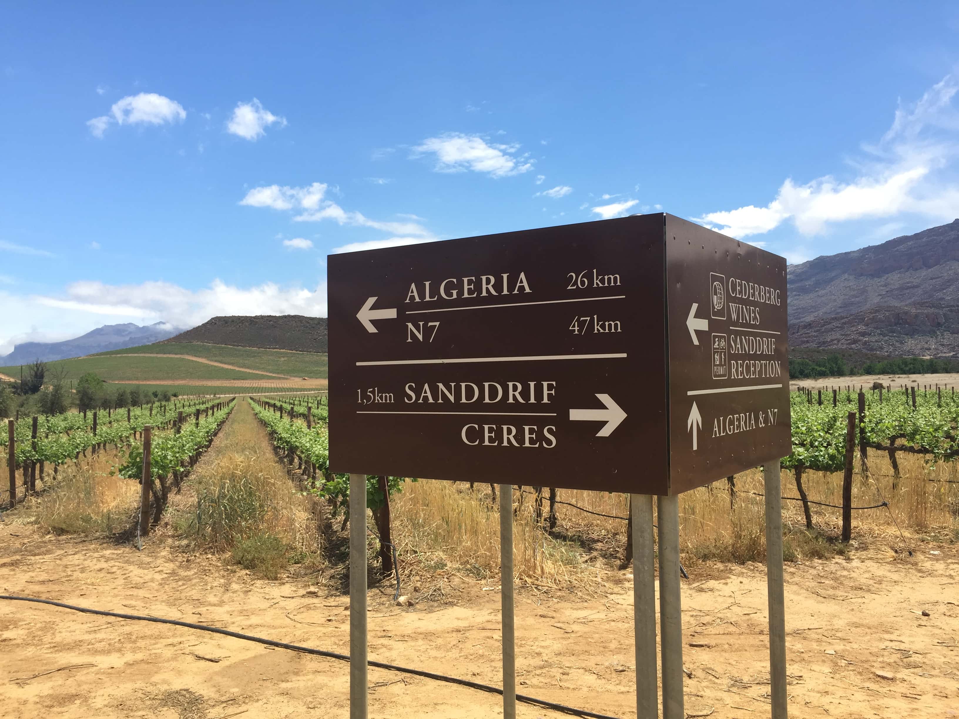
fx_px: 803
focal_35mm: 29
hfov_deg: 61.7
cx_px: 480
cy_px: 360
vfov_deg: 48.2
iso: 32
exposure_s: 1/1522
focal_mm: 4.15
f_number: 2.2
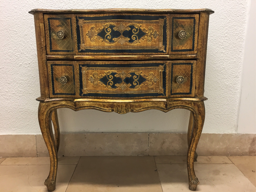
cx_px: 128
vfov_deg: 48.2
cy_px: 96
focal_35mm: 29
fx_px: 214
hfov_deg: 61.7
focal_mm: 4.15
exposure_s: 1/33
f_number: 2.2
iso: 100
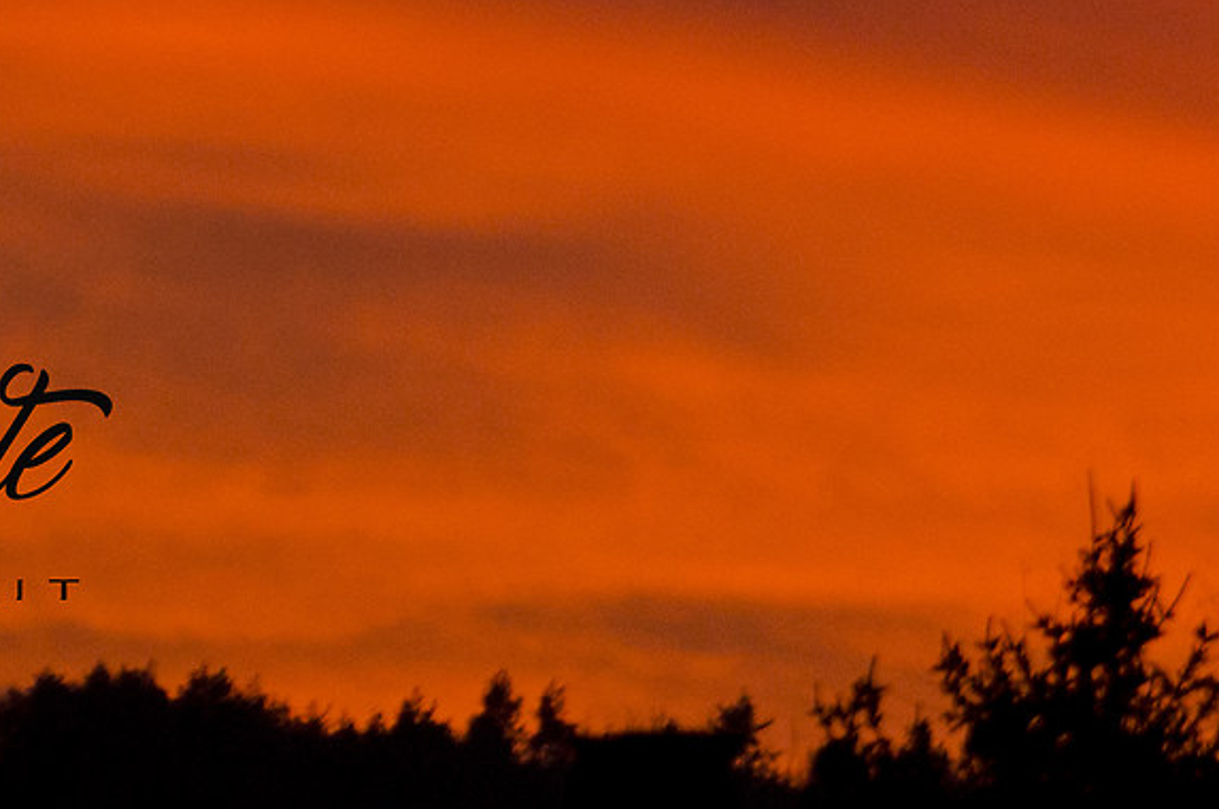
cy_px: -796
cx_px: 1604
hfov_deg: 2.3
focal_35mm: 911
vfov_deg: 1.5
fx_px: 30799
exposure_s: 1/250
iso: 800
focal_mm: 145
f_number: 4.8
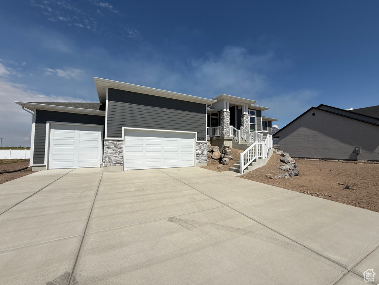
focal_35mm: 14
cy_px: 142
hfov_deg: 102.1
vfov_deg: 85.7
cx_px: 190
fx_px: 153
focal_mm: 2.22
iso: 50
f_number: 2.2
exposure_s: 1/6173
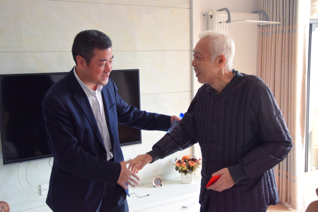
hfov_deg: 48.5
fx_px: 353
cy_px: 107
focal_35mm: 40
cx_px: 162
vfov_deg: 33.4
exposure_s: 1/60
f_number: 4
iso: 900
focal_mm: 26
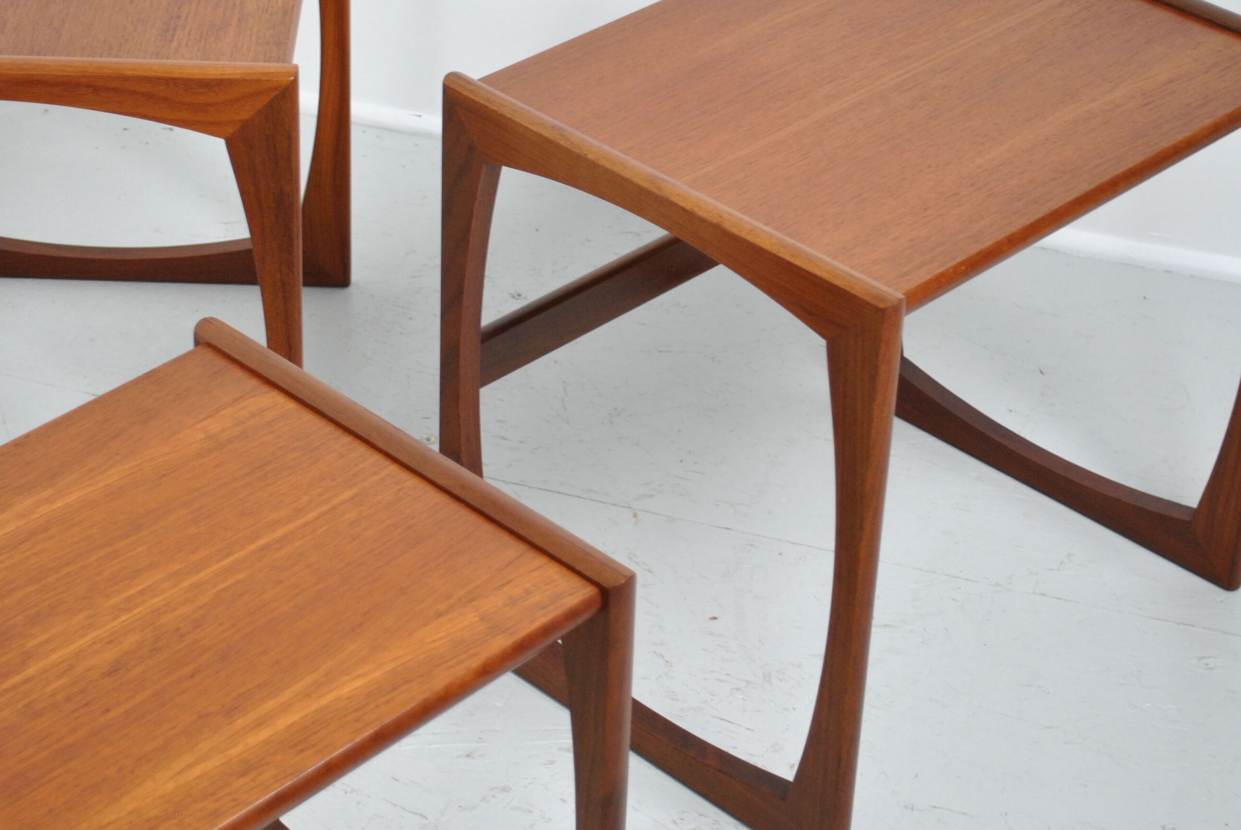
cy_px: 352
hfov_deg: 23.8
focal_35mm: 85
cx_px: 483
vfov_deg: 16.1
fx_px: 2933
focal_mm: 38
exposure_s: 1/30
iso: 450
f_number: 5
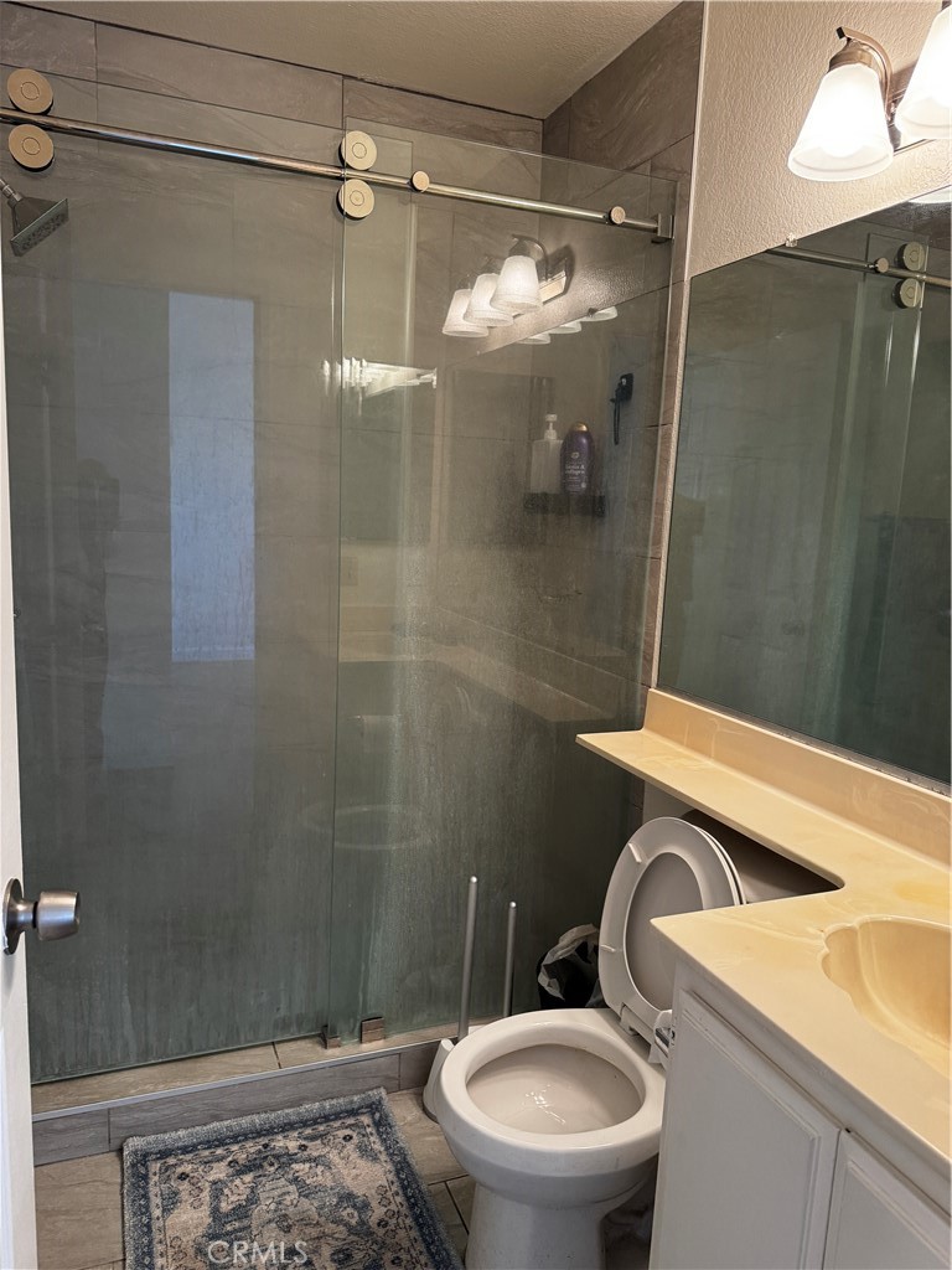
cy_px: 635
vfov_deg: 71.6
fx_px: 880
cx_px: 476
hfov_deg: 56.8
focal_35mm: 24
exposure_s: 1/60
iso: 320
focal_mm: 6.76
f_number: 1.78
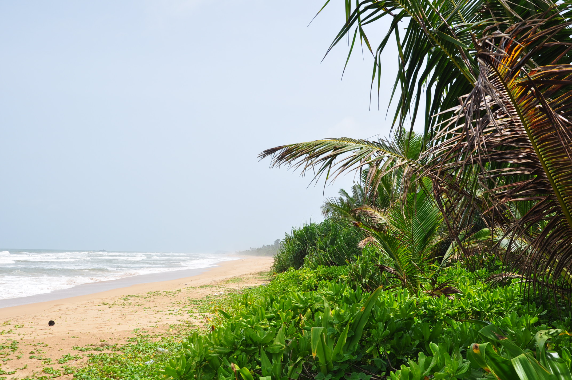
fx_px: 619
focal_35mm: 39
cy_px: 190
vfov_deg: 34.1
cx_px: 286
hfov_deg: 49.6
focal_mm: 26
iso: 200
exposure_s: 1/320
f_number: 10
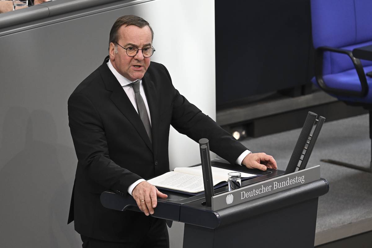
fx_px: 3718
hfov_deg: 5.7
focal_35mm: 360
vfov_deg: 3.8
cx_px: 186
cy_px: 124
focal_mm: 240
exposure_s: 1/160
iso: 1600
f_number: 5
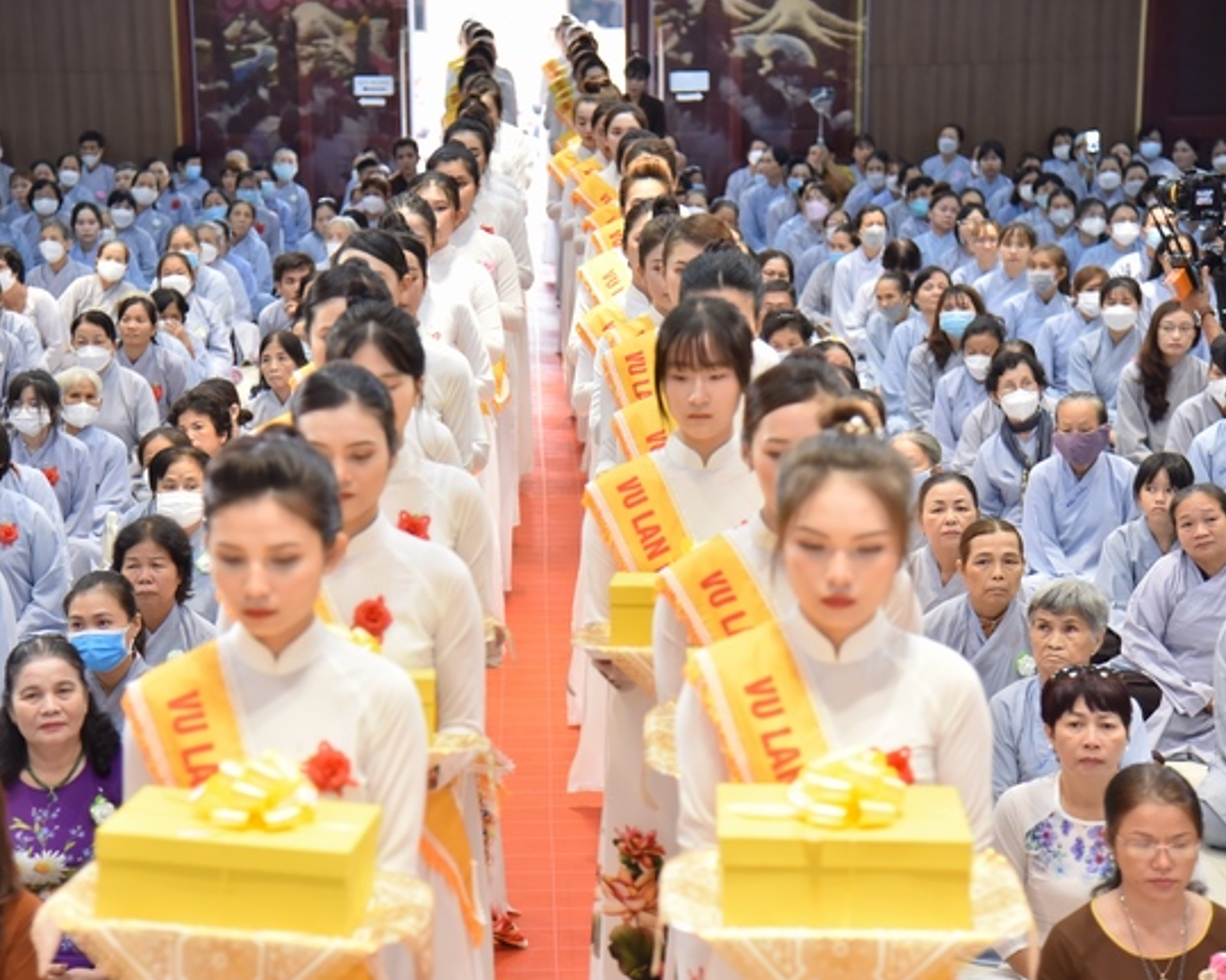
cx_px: 557
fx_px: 3084
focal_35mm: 85
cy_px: 491
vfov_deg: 18.1
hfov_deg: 22.5
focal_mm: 75
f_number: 4
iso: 1250
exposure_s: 1/80
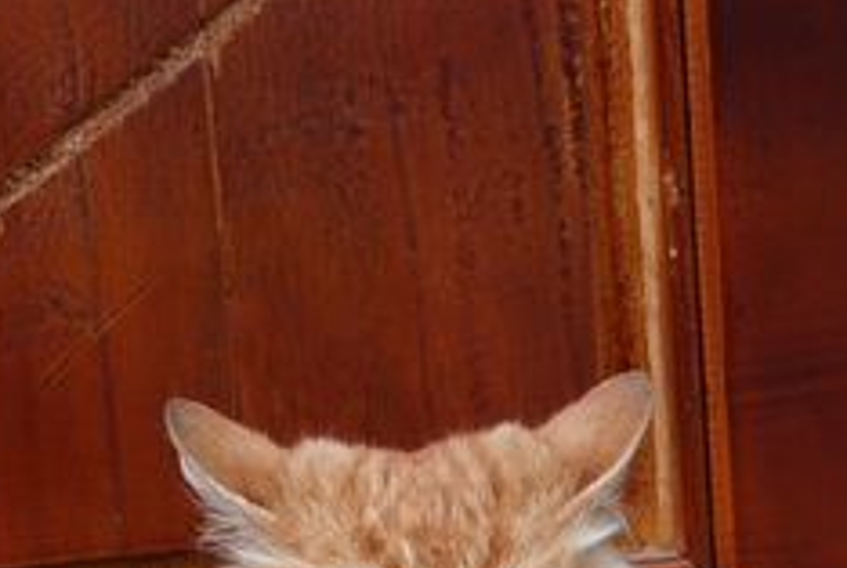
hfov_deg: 7.9
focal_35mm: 260
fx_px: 6129
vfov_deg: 5.3
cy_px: 834
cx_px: 525
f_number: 8
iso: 400
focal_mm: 58
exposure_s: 1/60
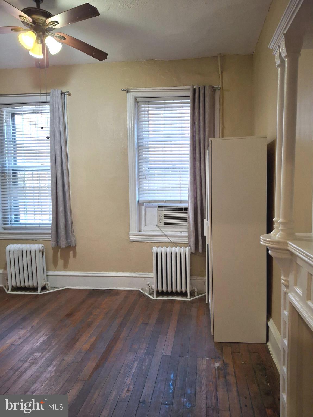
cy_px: 208
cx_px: 156
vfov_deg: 69.4
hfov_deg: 54.9
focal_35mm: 25
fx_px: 301
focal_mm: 4.69
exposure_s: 1/120
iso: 250
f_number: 1.8
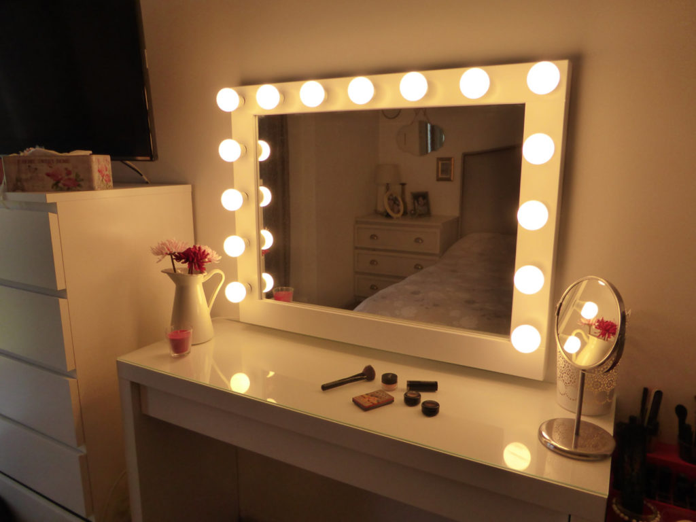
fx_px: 503
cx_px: 348
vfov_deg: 54.9
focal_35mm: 25
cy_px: 261
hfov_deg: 69.4
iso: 200
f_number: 3.3
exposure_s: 1/250
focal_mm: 4.3
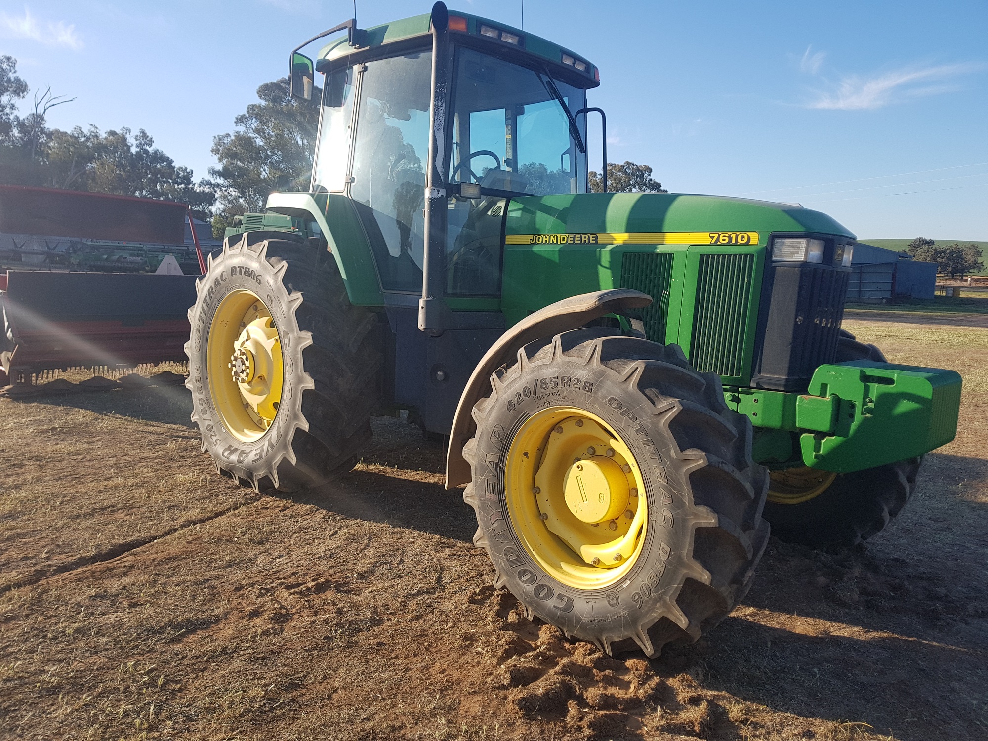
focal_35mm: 26
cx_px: 494
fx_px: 742
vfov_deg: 53.1
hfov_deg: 67.3
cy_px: 370
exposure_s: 1/1084
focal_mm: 4.2
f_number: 1.7
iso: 40
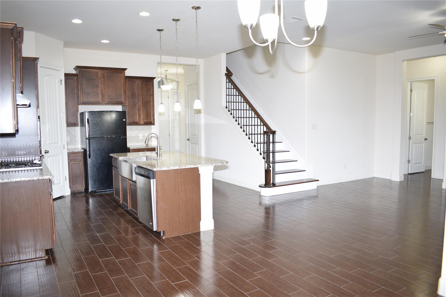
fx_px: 334
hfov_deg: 67.4
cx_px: 223
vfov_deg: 47.9
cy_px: 148
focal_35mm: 27
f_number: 4
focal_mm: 18
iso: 400
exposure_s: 1/60
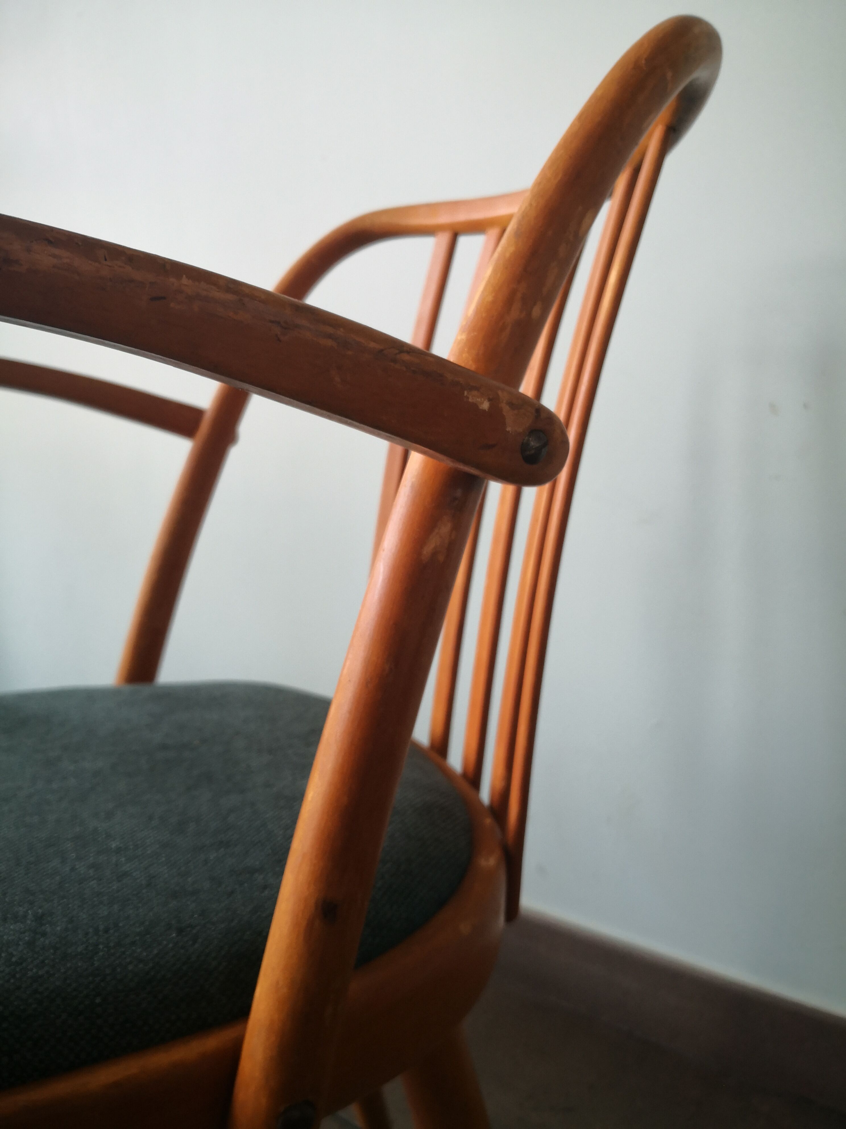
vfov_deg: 65.3
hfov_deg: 51.4
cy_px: 564
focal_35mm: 27
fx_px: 880
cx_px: 423
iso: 125
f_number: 1.6
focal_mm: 3.95
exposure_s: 1/33.3
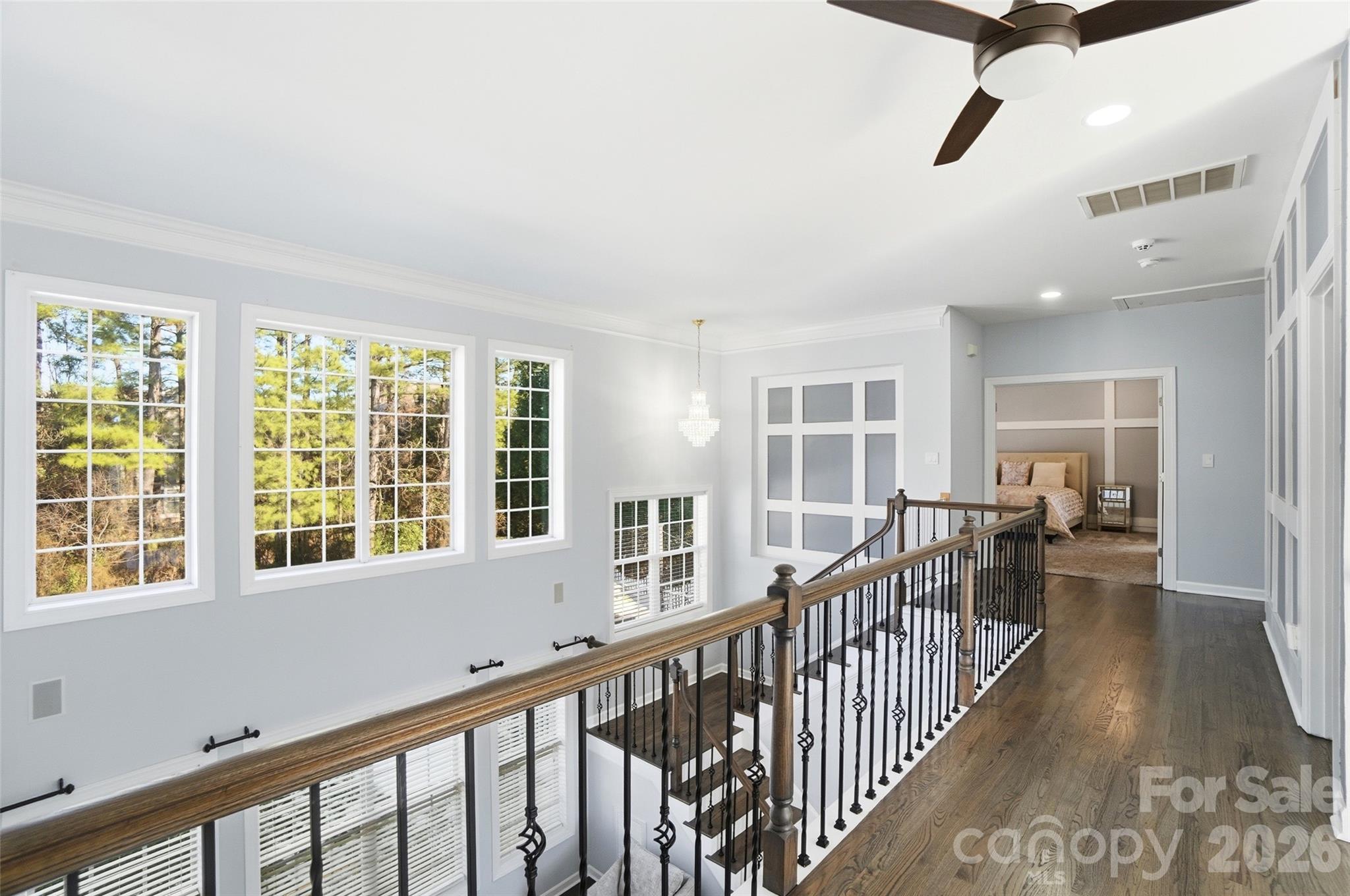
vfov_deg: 77.2
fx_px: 562
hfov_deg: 100.5
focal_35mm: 15
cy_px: 448
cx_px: 675
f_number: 4
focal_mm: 10
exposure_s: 1/800
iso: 100
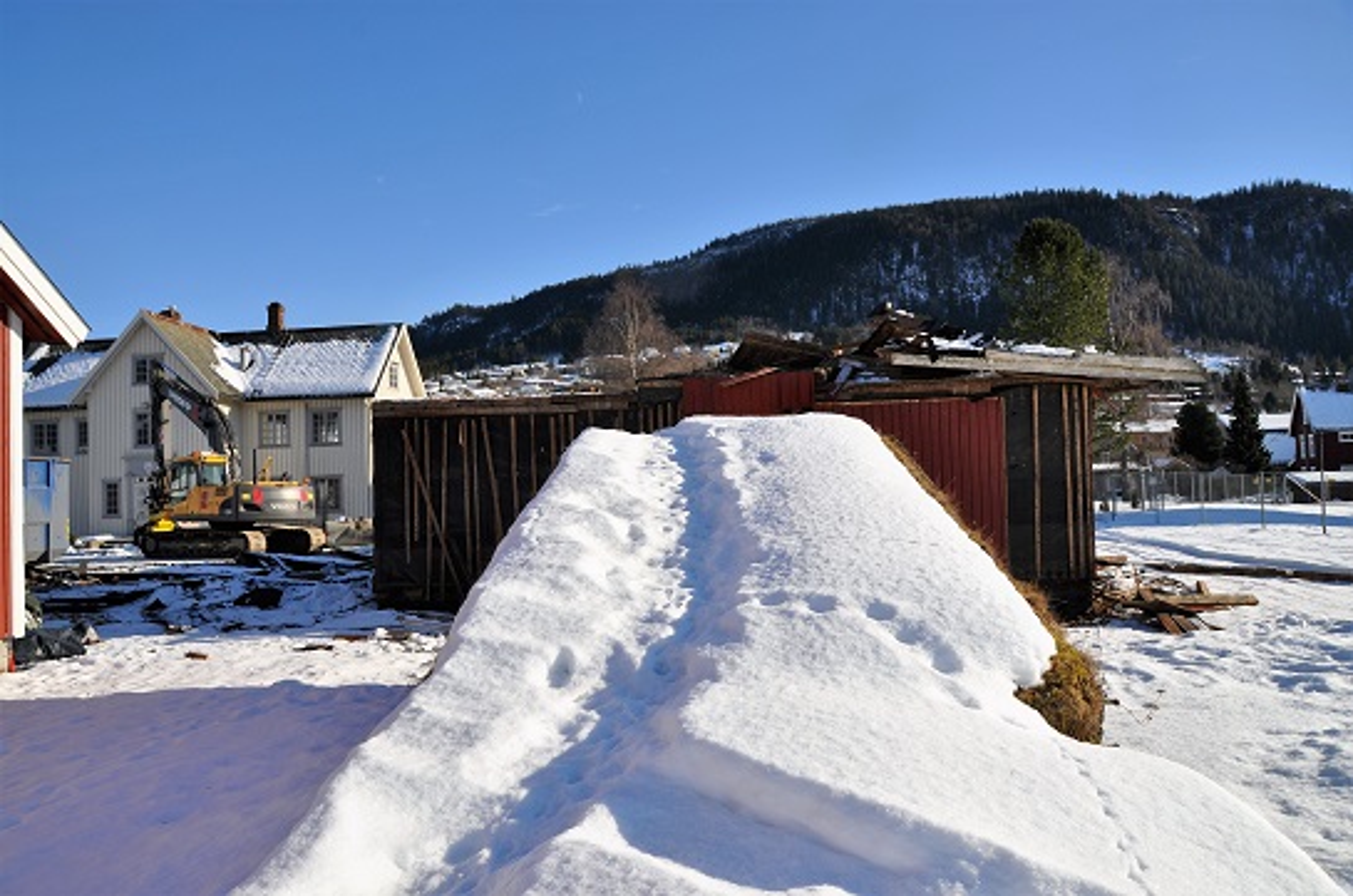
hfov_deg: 67.5
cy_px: 448
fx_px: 1013
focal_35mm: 27
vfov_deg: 47.7
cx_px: 676
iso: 200
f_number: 10
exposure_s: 1/400
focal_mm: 18
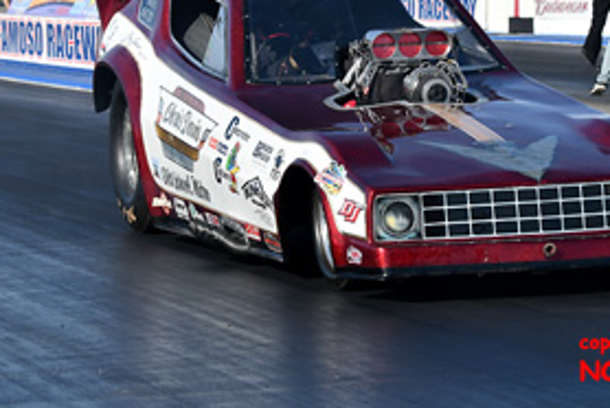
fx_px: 3206
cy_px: 99
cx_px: 364
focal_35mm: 189
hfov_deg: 10.9
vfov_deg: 7.3
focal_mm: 70
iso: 160
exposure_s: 1/1250
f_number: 5.6
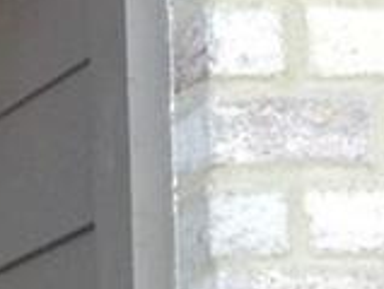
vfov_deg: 6.8
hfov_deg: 7.9
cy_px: 597
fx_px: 2357
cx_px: -811
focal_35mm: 212
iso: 25
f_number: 2.4
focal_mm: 3.3
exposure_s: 1/127
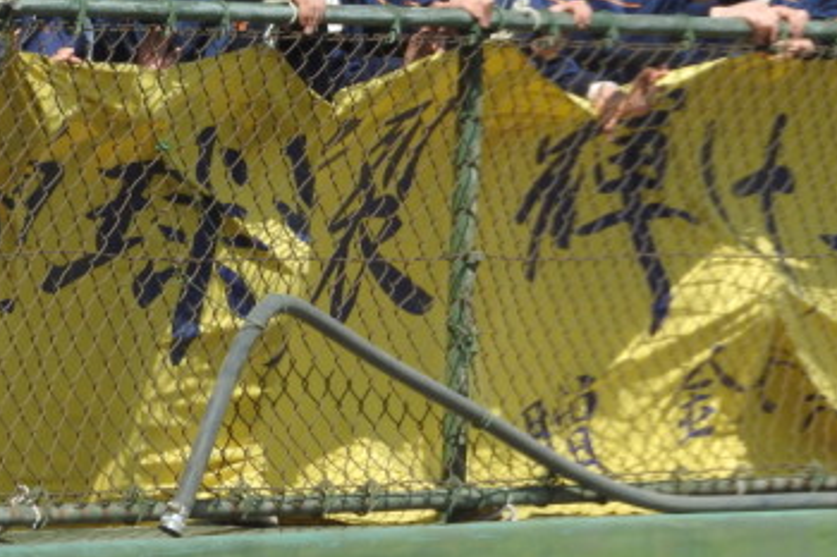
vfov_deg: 2.3
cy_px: 244
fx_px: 13687
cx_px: 679
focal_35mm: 589
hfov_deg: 3.5
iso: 100
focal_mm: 59.1
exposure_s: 1/400
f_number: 5.5
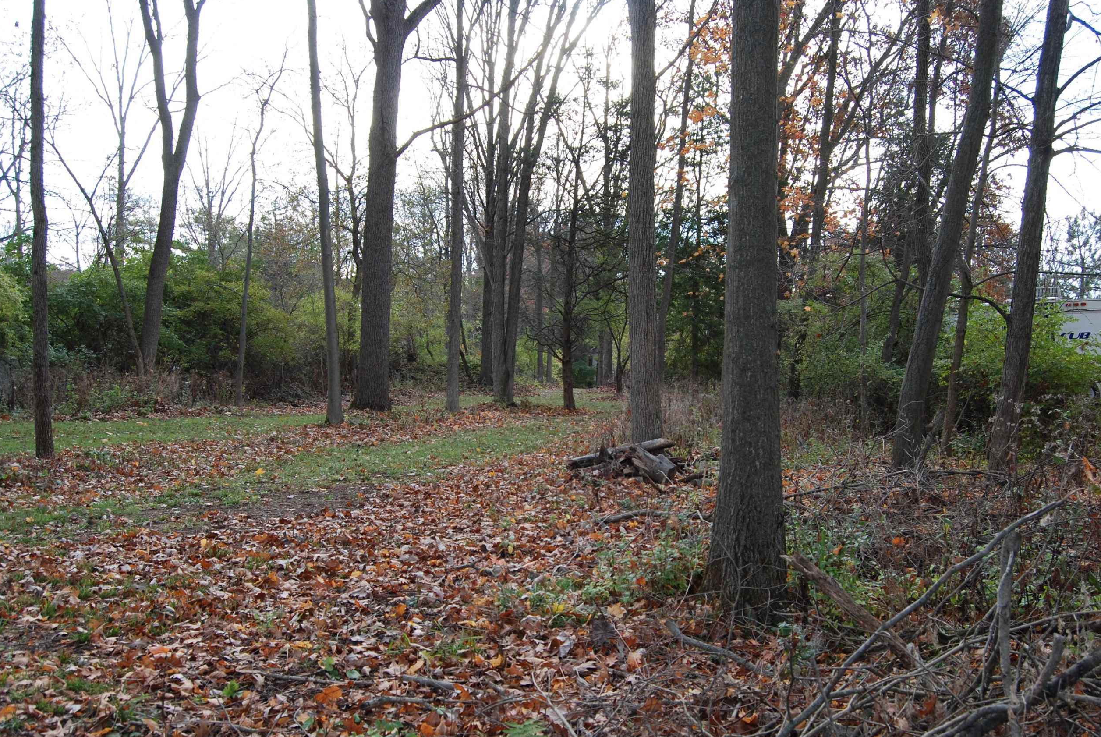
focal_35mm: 33
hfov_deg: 57.1
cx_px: 598
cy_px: 441
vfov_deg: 39.9
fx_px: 1010
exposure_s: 1/125
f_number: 5.6
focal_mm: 18
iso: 140
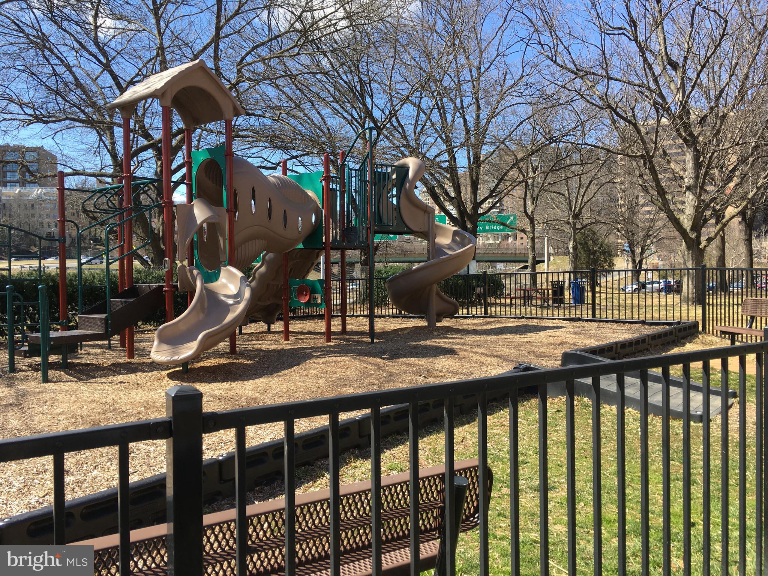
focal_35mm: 29
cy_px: 288
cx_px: 384
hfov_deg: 61.7
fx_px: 643
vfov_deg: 48.2
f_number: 2.2
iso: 25
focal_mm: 4.15
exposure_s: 1/549
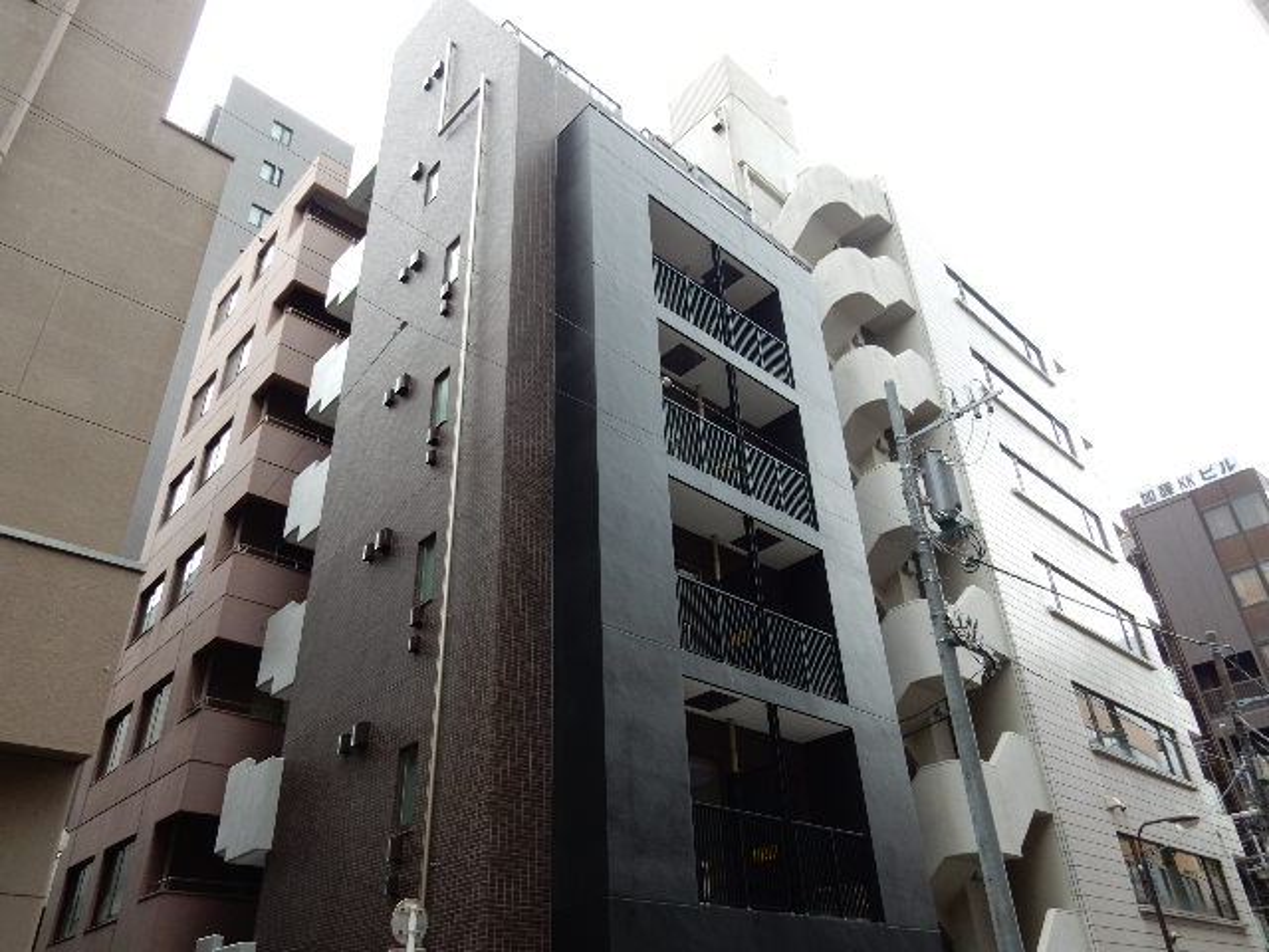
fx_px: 916
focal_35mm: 25
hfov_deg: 69.4
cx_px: 634
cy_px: 476
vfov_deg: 54.9
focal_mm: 4.5
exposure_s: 1/100
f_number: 3.7
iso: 125
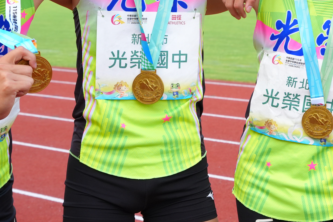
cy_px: 47
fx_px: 992
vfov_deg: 12.7
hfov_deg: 19.0
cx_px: 205
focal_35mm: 107
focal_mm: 37.8
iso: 500
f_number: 5.6
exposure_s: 1/200
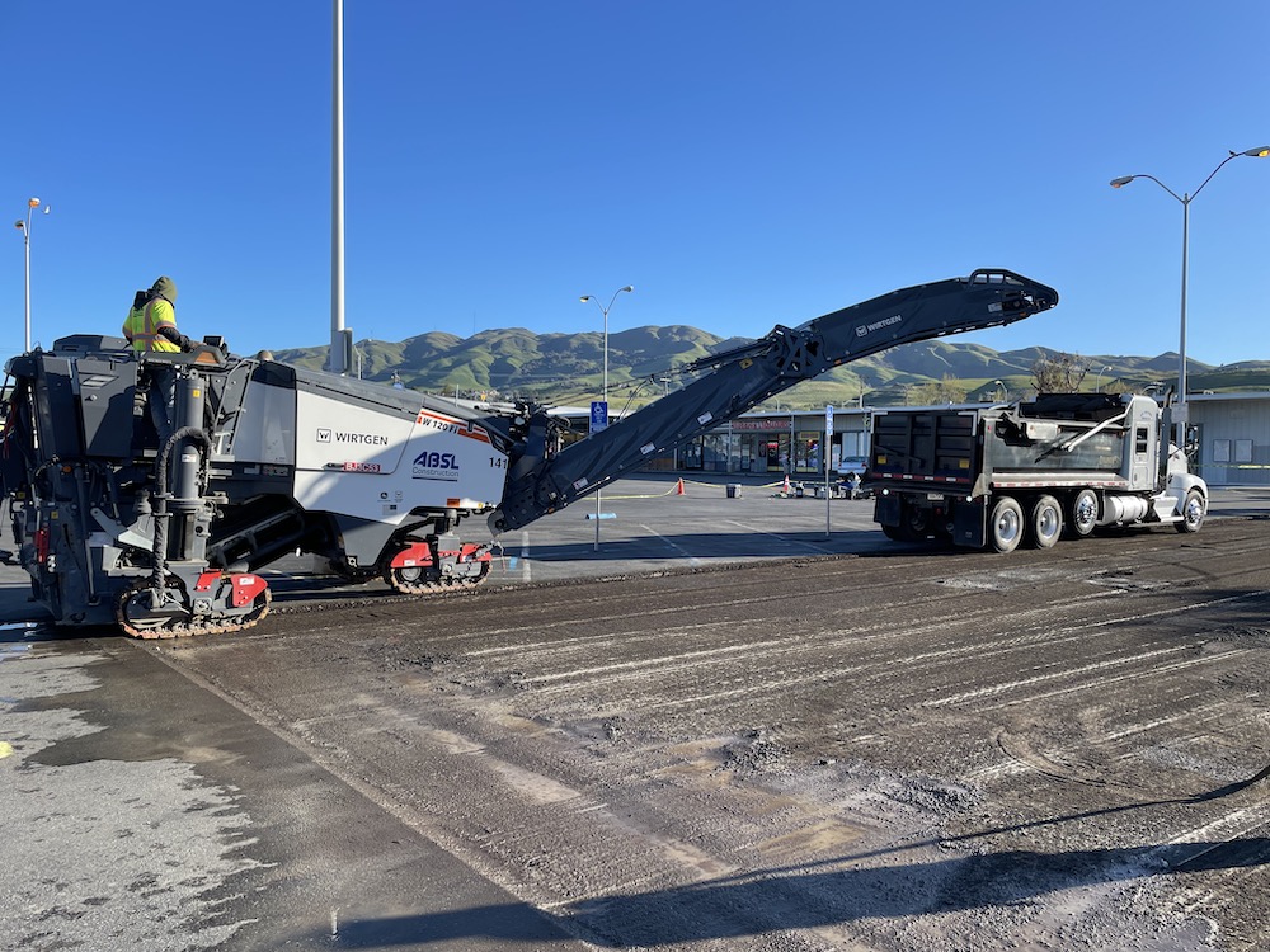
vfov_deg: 53.1
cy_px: 476
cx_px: 635
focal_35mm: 26
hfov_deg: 67.3
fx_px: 954
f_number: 1.6
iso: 32
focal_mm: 4.2
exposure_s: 1/1795
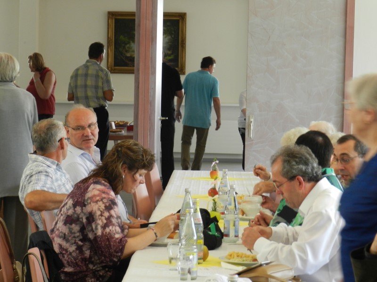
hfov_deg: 15.2
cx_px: 188
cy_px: 141
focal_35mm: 130
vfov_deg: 11.4
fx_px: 1416
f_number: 5
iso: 360
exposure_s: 1/30
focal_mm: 23.1
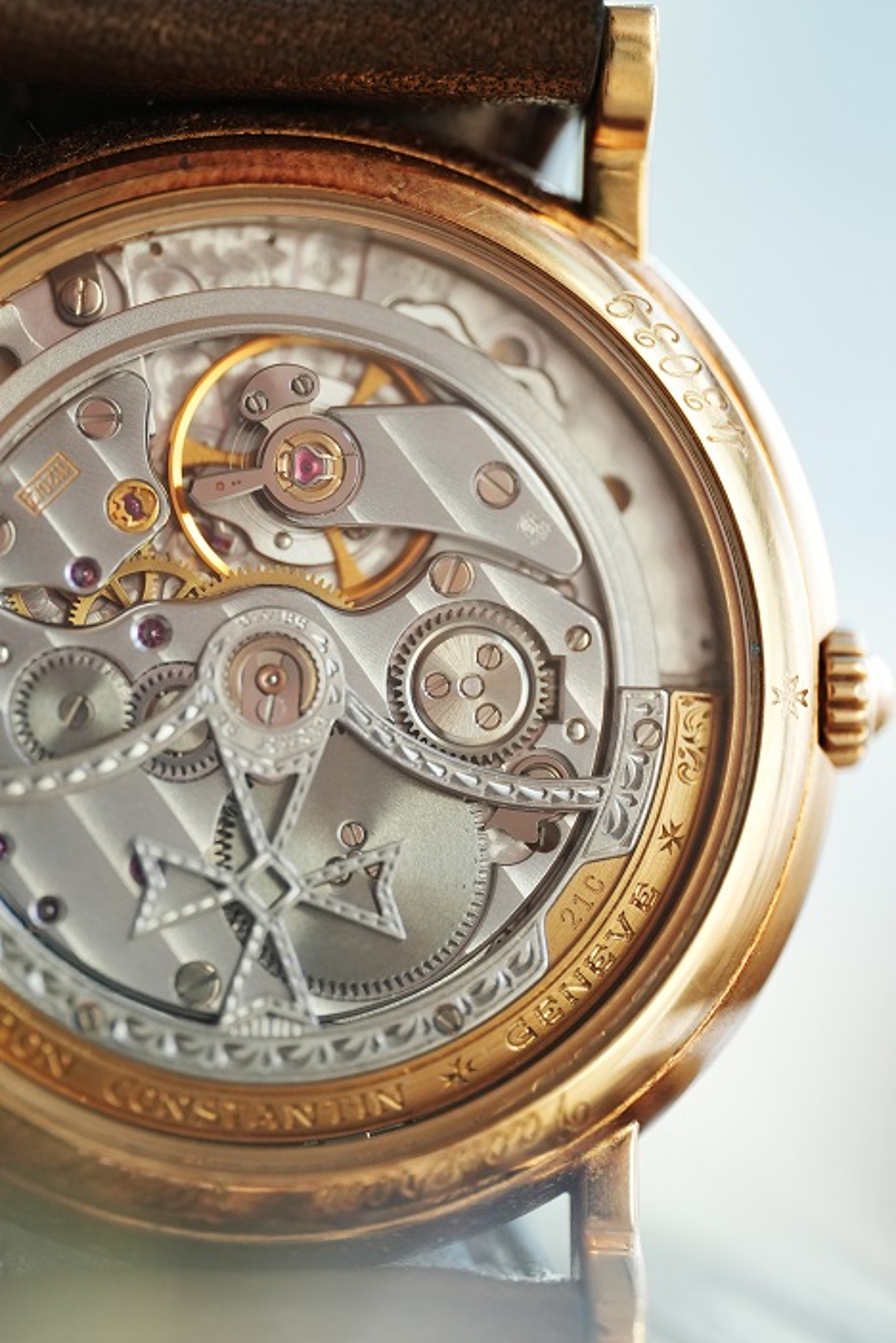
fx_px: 3916
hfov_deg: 13.1
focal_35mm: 105
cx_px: 448
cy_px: 672
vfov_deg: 19.4
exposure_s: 1/250
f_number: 2.8
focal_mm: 105
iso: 1600
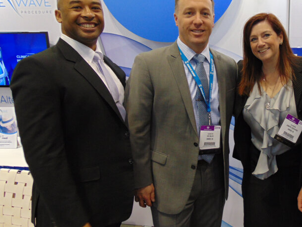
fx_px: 323
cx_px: 220
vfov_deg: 38.6
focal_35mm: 37
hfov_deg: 48.5
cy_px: 107
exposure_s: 1/30
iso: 160
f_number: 3
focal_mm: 4.5
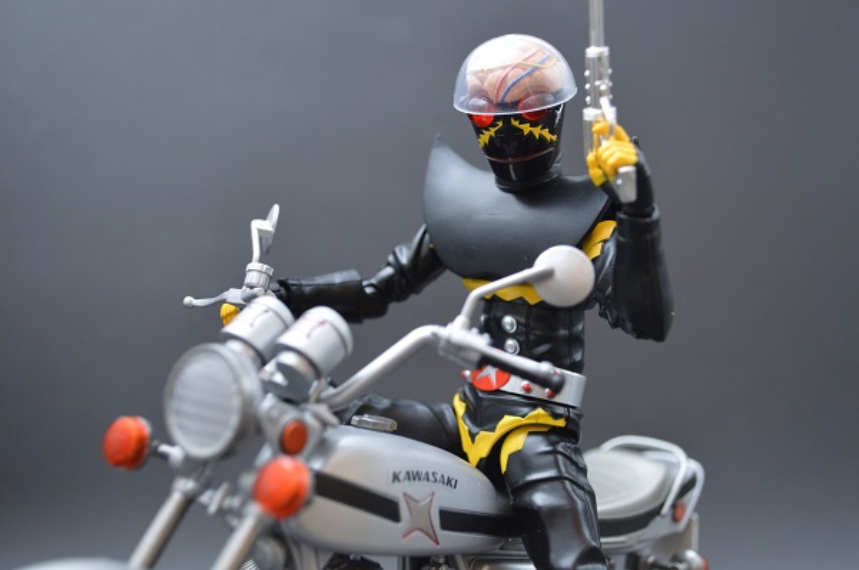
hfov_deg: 38.9
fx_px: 1215
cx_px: 430
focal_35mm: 51
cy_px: 285
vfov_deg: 26.4
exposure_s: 1/5
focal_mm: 34
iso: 800
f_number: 5
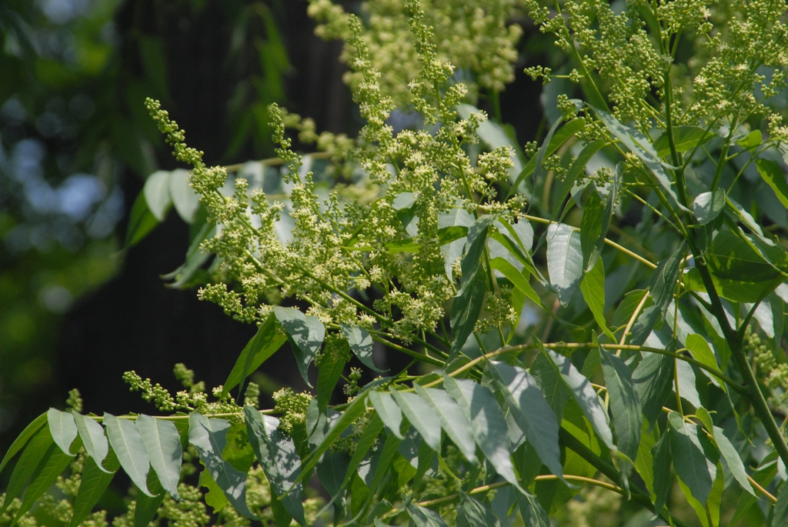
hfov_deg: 5.3
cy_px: 264
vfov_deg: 3.5
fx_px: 8545
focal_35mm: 390
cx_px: 394
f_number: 9
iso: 400
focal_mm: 260
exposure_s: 1/320
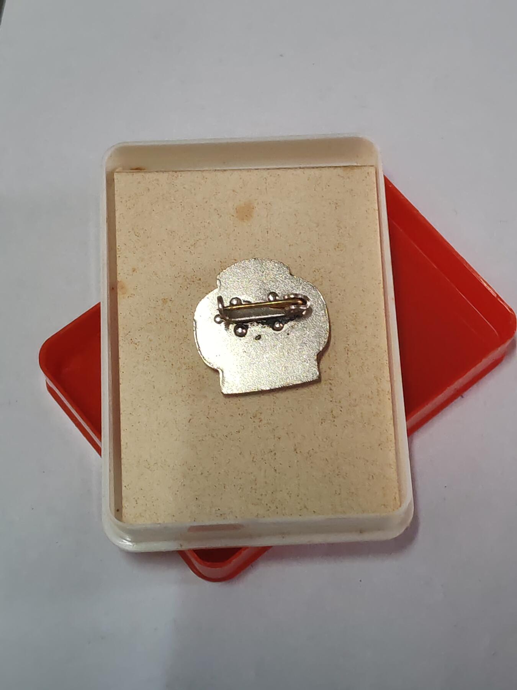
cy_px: 345
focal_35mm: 68
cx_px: 258
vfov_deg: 28.6
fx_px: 1354
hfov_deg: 21.6
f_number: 1.95
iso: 640
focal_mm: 5.52
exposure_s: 1/50
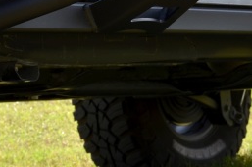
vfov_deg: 8.5
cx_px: 234
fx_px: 1110
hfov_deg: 12.8
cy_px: -28
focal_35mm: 159
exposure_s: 1/250
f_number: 8
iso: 180
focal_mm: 34
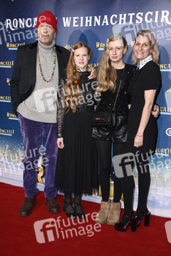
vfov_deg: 43.6
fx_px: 320
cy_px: 130
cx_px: 86
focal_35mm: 45
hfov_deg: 29.9
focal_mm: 44
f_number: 5.6
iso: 1250
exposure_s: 1/250
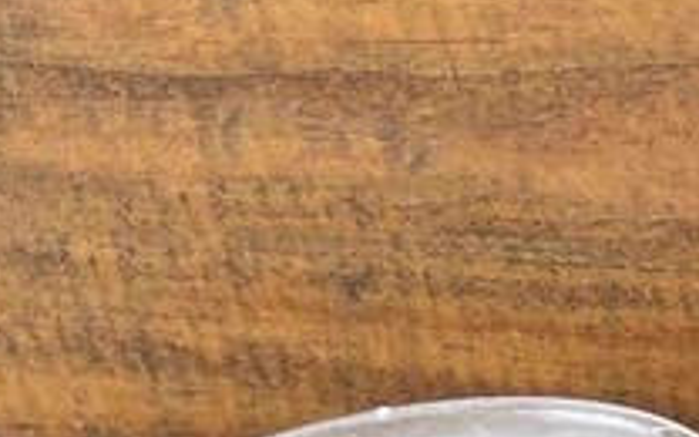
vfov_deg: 7.5
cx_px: 1351
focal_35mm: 159
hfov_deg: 11.9
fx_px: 3029
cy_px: 1146
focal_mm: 5.7
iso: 32
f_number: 1.5
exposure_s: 1/148
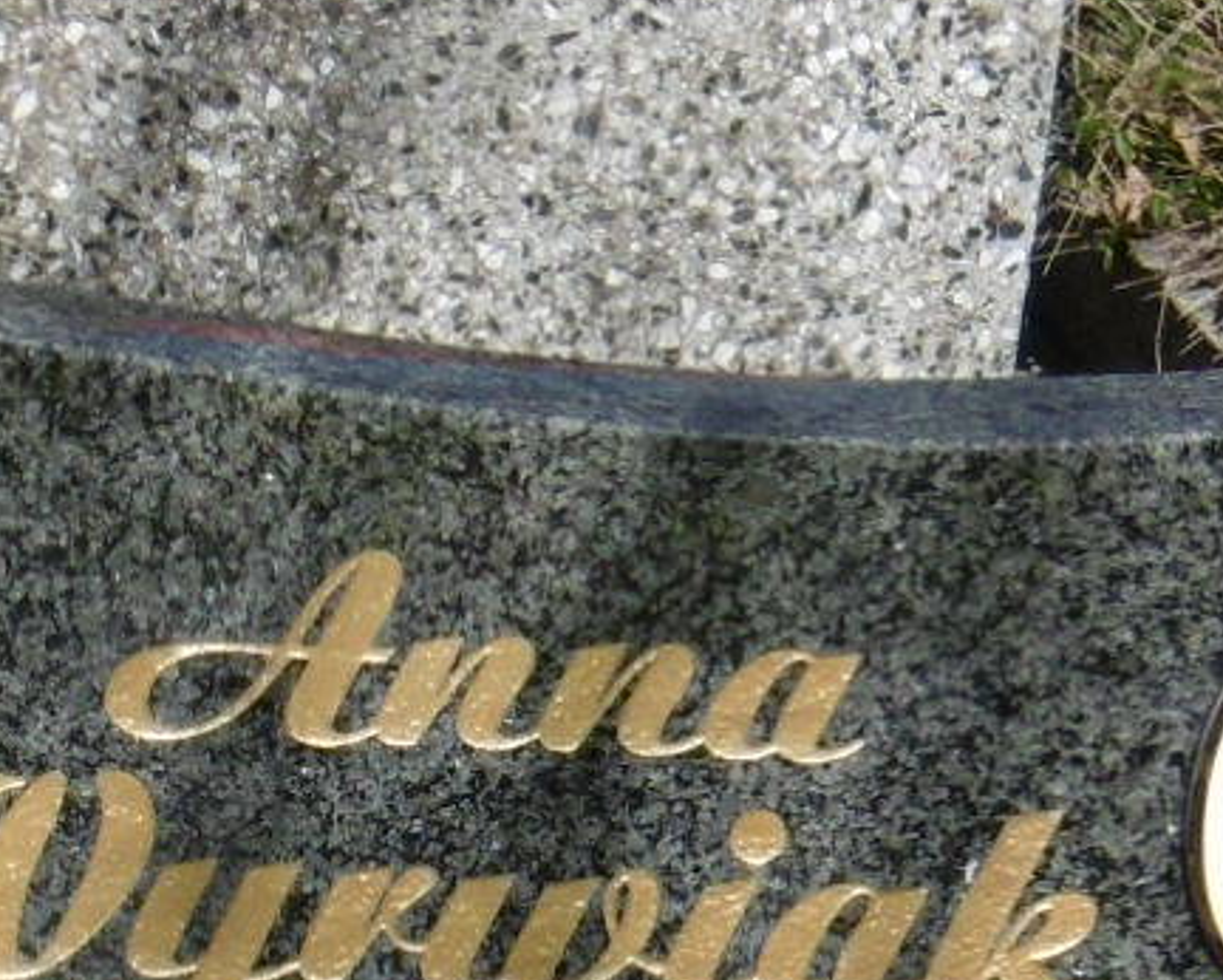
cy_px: 1997
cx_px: 249
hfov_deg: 8.2
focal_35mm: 236
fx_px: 8546
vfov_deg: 6.4
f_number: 10.1
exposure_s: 1/200
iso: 100
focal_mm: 9.2
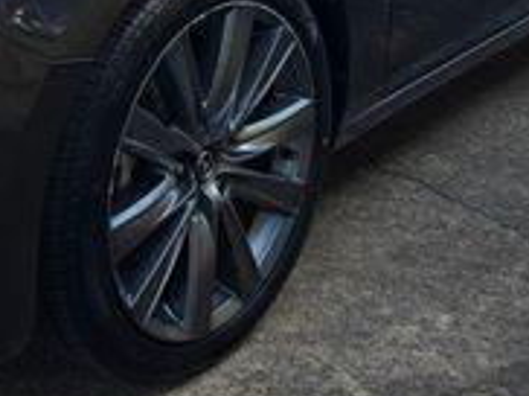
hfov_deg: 23.1
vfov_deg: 17.1
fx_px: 1236
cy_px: -125
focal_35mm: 81
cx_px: -3
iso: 12
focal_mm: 6.3
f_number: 1.7
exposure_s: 1/396
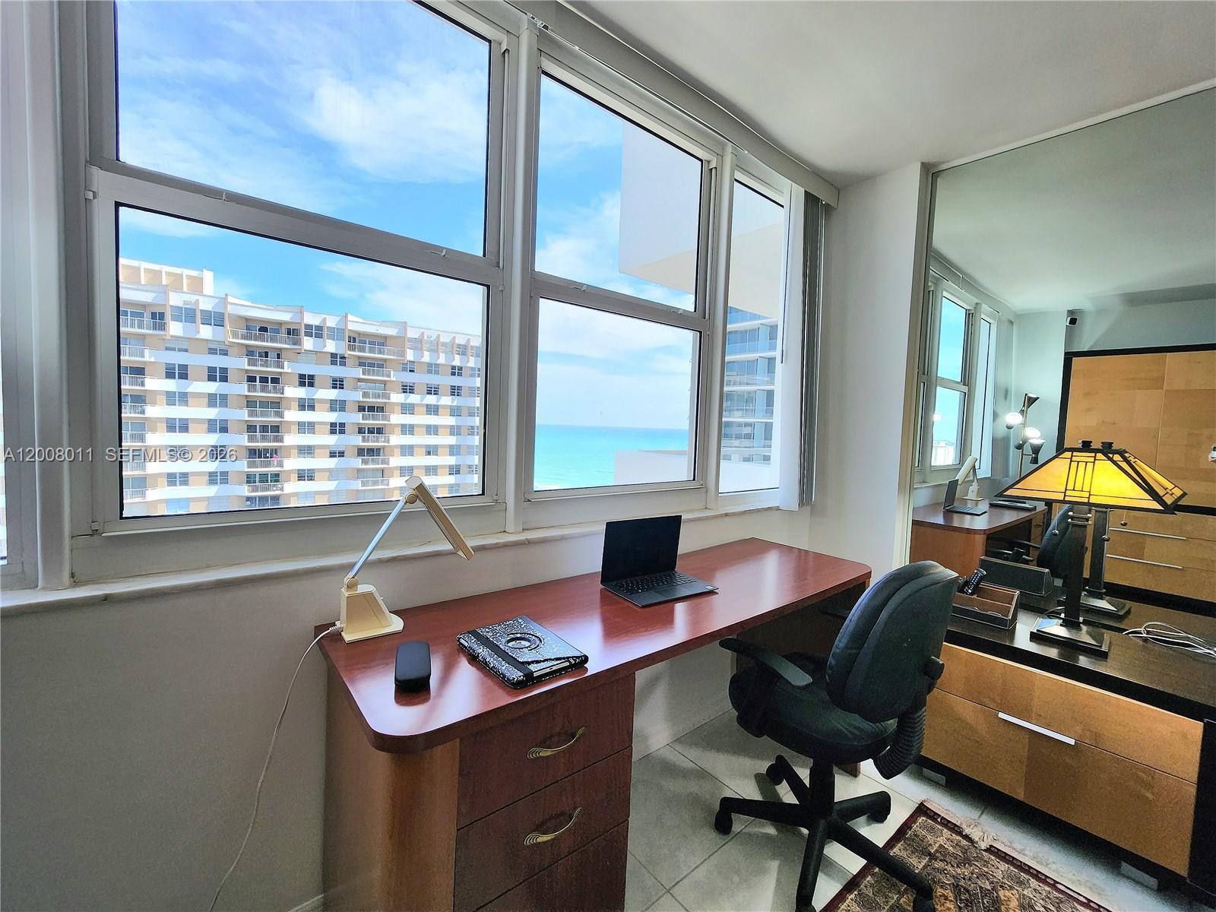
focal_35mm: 13
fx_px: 457
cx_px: 608
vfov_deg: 89.9
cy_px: 456
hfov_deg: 106.2
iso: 50
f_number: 2.2
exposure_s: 1/303
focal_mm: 2.2
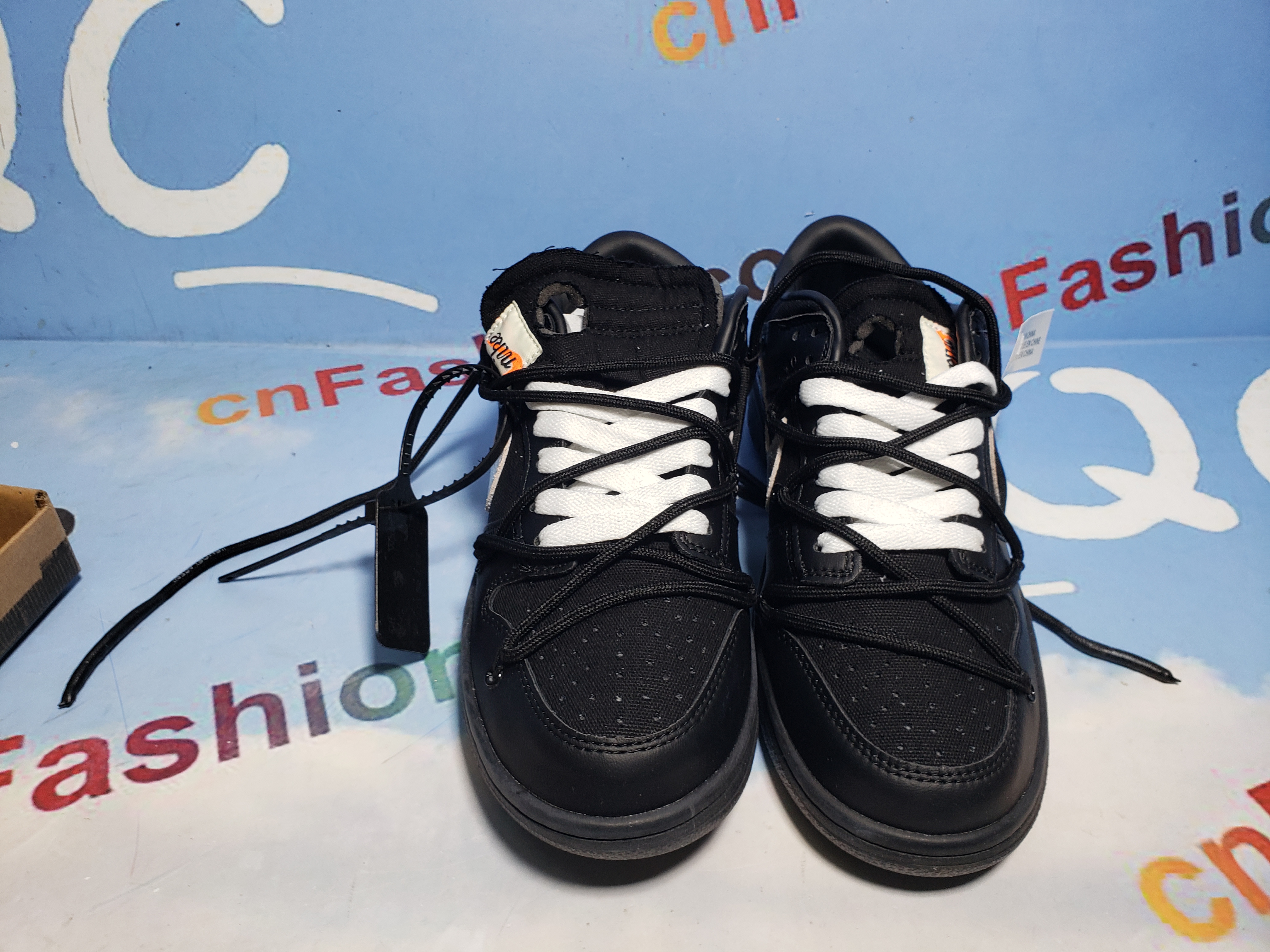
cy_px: 476
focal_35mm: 26
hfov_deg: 67.3
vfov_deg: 53.1
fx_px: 954
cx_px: 635
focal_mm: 4.3
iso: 50
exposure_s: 1/157
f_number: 2.4
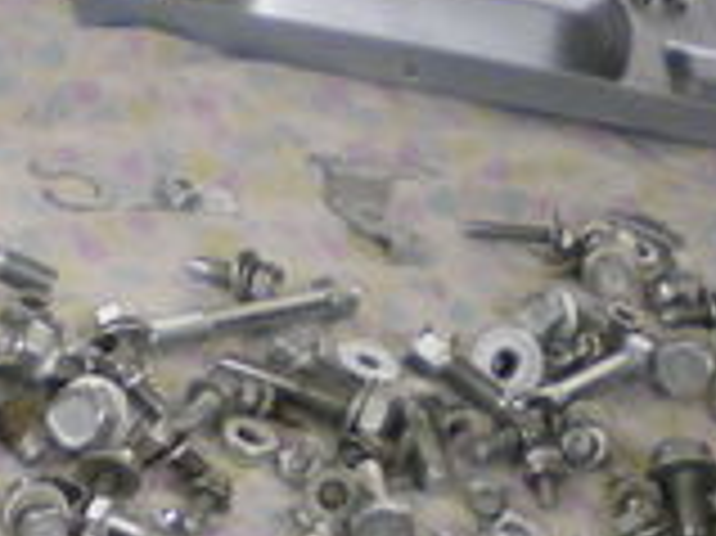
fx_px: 3162
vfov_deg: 9.5
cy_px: 761
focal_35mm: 153
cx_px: -230
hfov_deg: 12.5
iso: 200
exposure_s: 1/30
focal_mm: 6.3
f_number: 3.1
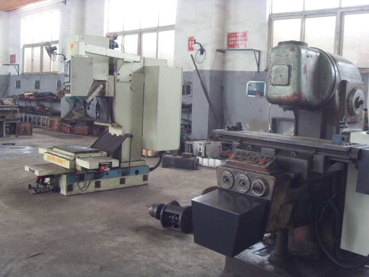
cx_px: 184
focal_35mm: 39
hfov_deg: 47.9
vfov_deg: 36.8
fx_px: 416
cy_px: 138
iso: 200
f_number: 3.5
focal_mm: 6.6
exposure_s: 1/10
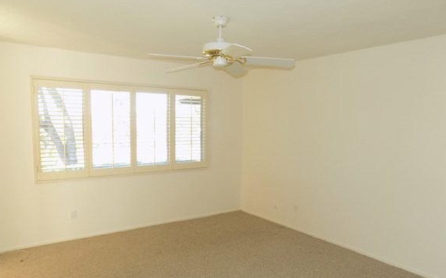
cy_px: 156
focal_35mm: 27
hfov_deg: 68.4
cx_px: 225
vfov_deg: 45.9
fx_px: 328
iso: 200
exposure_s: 1/30
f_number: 3.1
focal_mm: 4
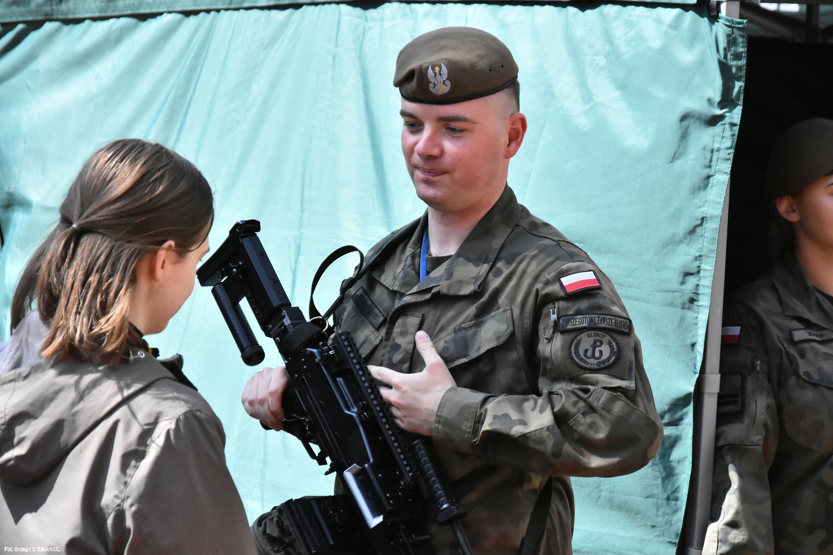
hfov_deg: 16.1
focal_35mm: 128
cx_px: 416
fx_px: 2950
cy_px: 278
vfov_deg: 10.8
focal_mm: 85
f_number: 5.6
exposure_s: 1/8000
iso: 4000
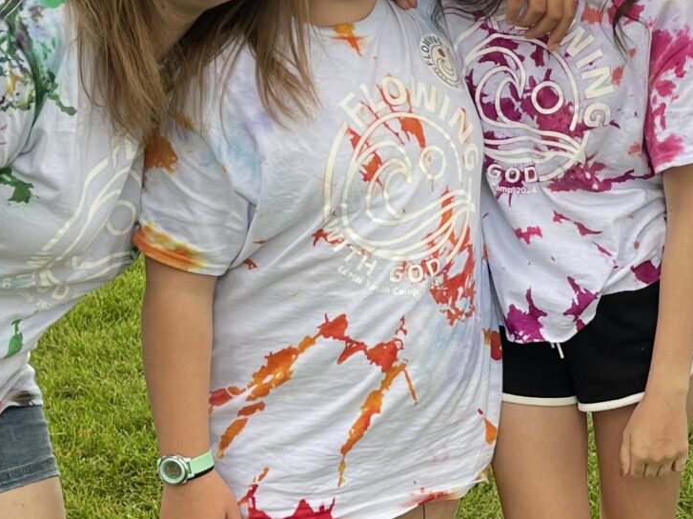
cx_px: 725
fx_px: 1761
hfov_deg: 21.3
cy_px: 349
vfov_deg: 16.7
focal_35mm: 88
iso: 32
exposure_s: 1/173
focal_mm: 5.1
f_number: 1.6
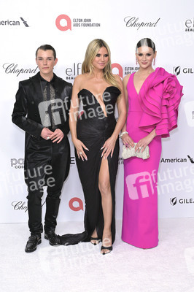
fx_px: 372
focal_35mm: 46
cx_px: 97
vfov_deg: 42.8
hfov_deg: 29.2
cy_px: 146
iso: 2000
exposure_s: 1/250
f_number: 5.6
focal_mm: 46
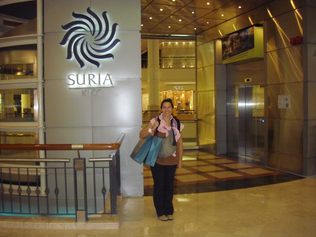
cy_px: 117
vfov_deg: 36.8
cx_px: 159
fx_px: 356
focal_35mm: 39
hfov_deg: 47.8
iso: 400
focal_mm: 6.2
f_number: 2.8
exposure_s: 1/60
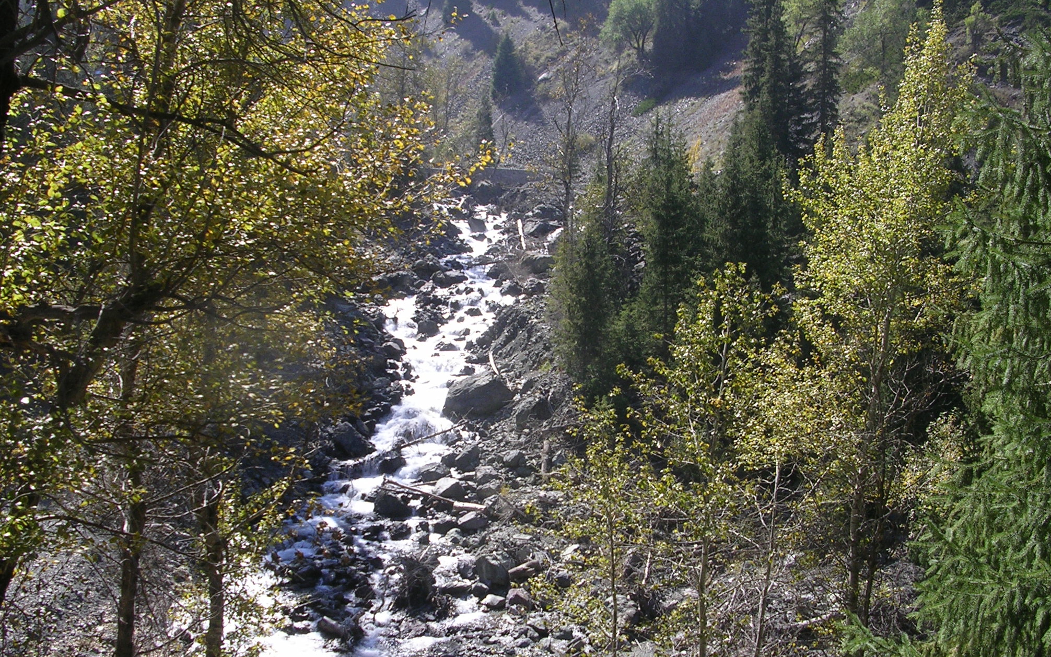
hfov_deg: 48.2
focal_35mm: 41
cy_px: 362
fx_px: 1175
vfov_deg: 31.2
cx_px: 527
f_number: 5.6
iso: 50
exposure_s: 1/157
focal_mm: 5.8
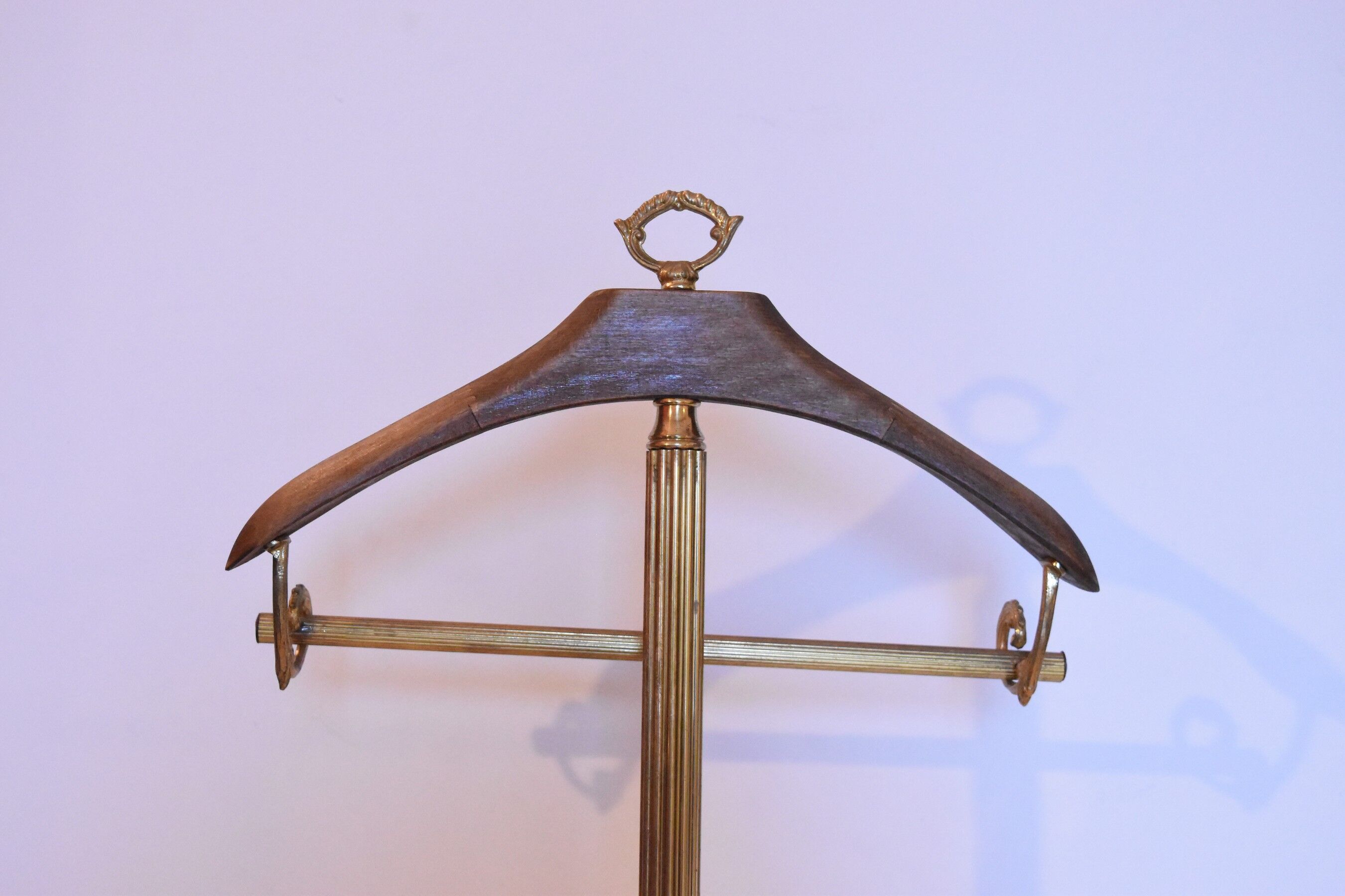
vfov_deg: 25.1
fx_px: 2017
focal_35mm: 54
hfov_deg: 36.9
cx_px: 672
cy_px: 448
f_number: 5.6
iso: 8000
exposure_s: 1/125
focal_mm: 36
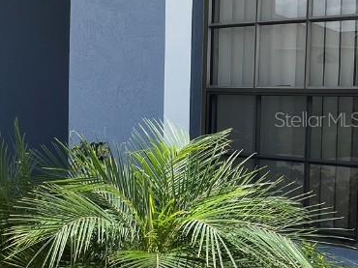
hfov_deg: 23.4
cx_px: -130
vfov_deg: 20.4
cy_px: 119
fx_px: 744
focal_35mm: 72
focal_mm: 5.1
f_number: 1.6
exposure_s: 1/2268
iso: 50
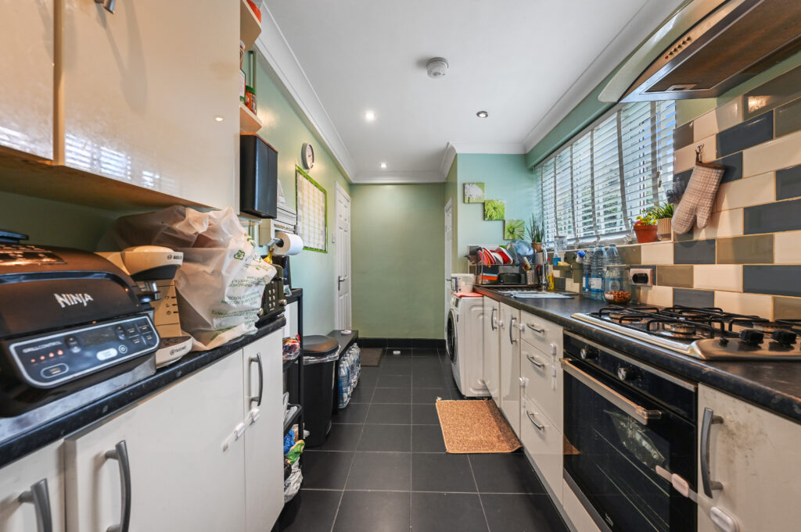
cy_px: 266
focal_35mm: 14
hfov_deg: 104.3
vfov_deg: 81.1
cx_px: 400
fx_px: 311
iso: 400
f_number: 8
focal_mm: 14
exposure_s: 1/2
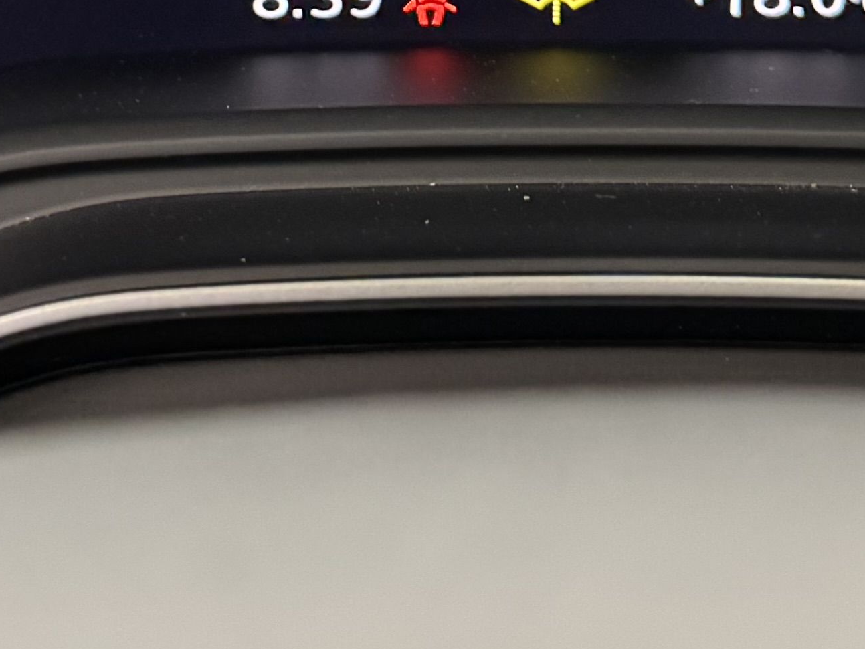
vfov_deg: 13.0
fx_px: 2649
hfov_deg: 18.5
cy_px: -414
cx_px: 480
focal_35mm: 106
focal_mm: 6.76
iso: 800
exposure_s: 1/33
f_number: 1.78
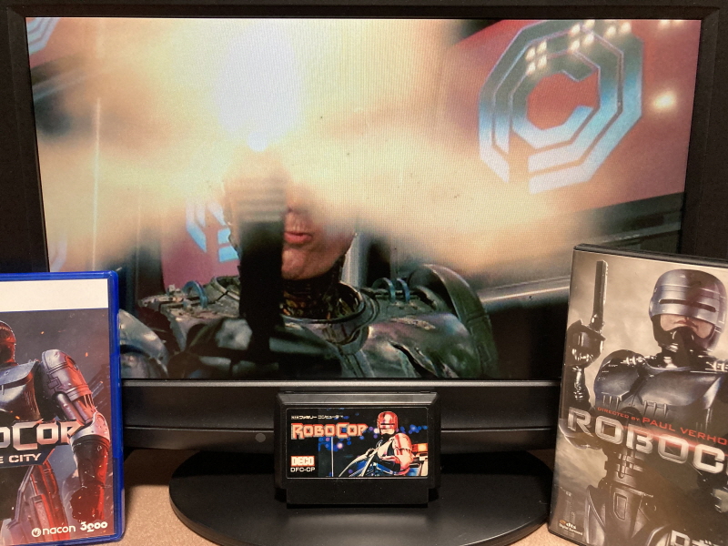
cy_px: 273
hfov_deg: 63.4
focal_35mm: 28
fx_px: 589
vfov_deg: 49.7
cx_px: 364
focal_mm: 3.99
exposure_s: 1/60
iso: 200
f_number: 1.8
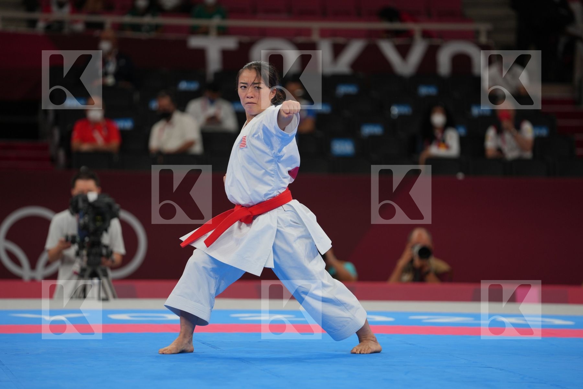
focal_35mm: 192
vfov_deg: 7.2
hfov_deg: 10.7
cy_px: 194
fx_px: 3109
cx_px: 292
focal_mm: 192
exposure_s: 1/500
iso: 250
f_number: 2.8
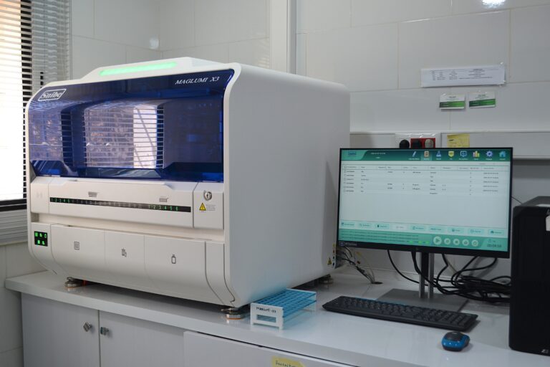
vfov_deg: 34.2
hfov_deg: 49.6
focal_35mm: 39
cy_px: 184
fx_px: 596
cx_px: 275
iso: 400
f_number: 4.5
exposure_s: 1/80
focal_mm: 26
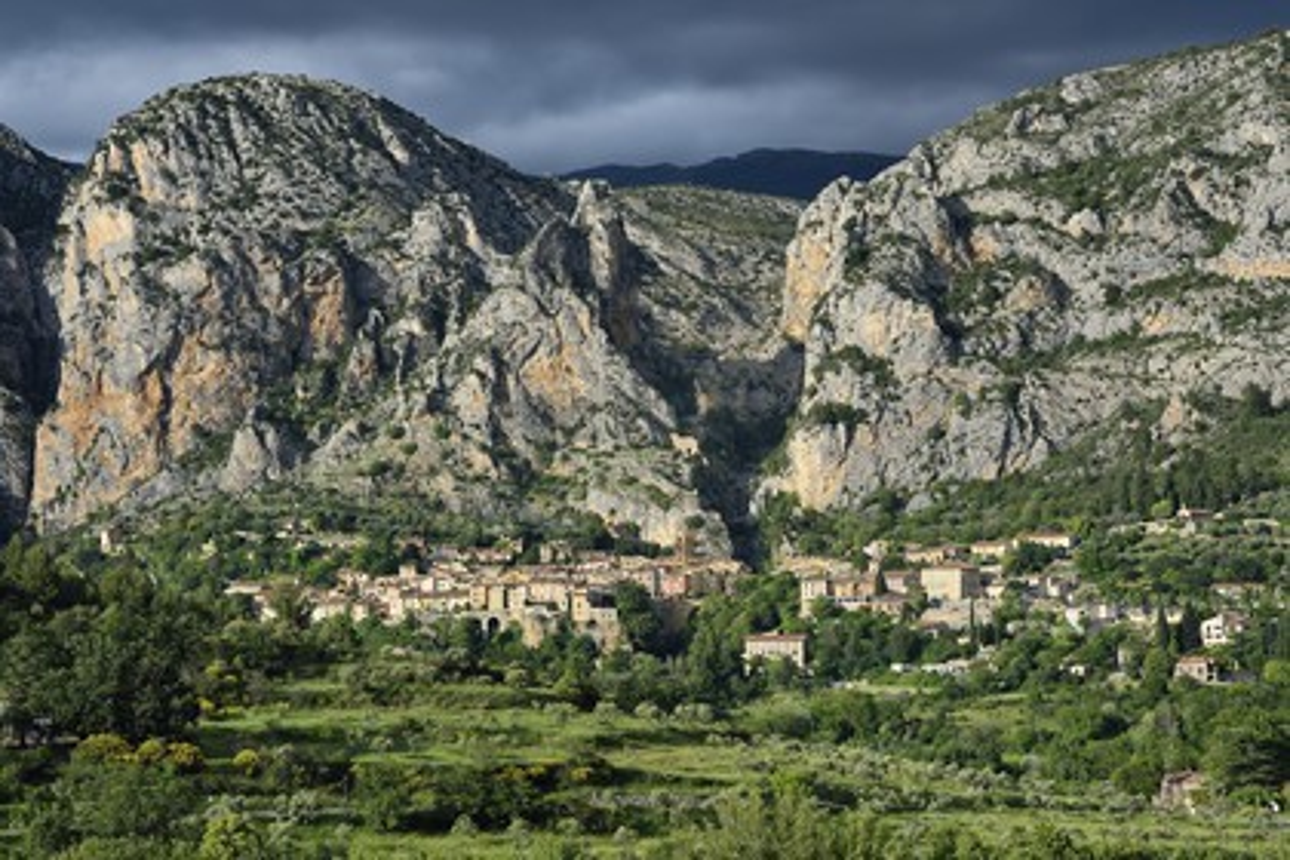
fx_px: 3081
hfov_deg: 23.6
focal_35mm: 86
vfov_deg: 15.9
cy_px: 430
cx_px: 645
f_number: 8
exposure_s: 1/320
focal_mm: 86
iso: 200
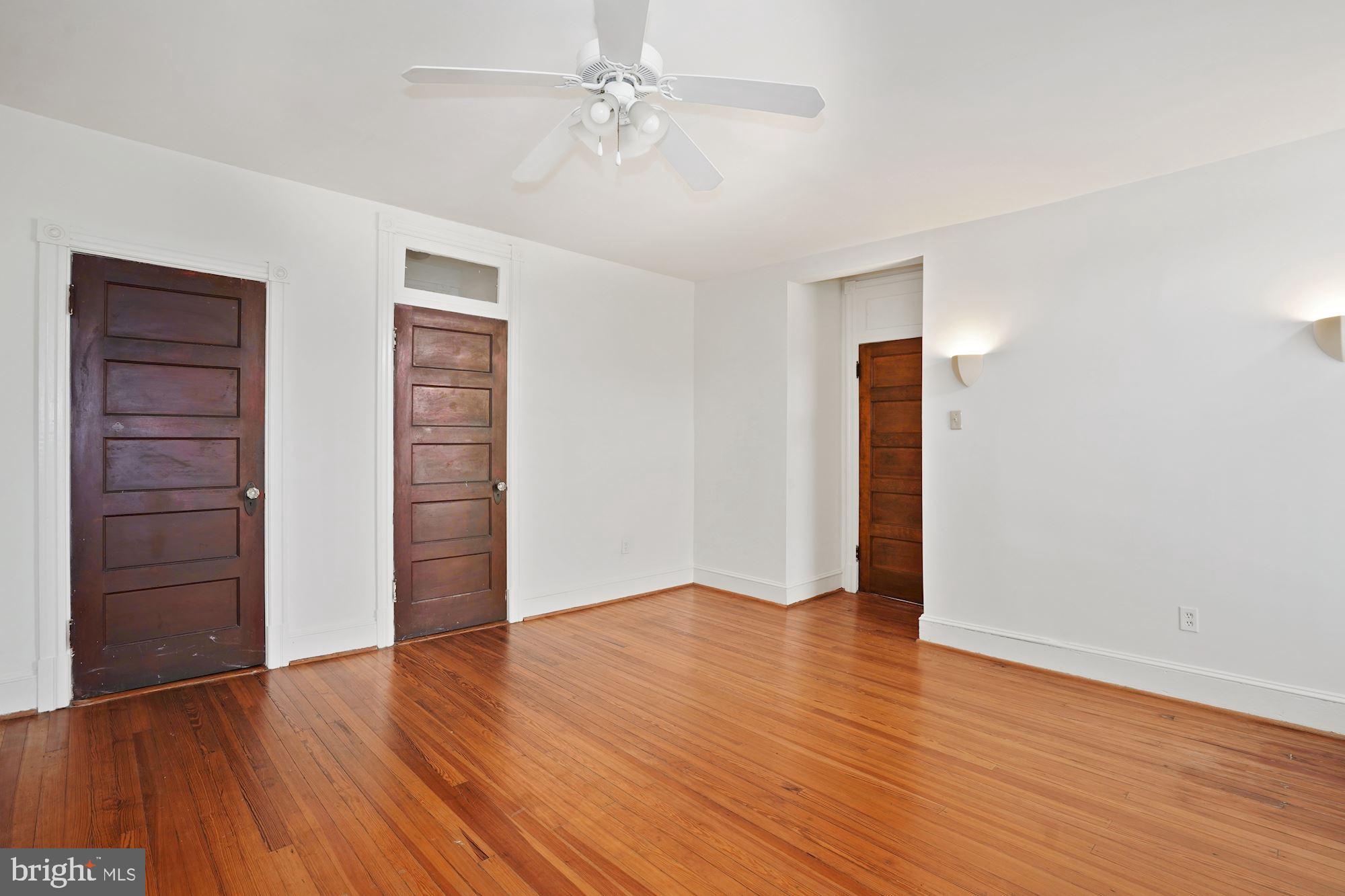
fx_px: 598
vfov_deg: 73.7
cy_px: 448
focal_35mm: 16
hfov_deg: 96.7
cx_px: 672
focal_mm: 16
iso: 250
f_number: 8
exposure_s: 1.3
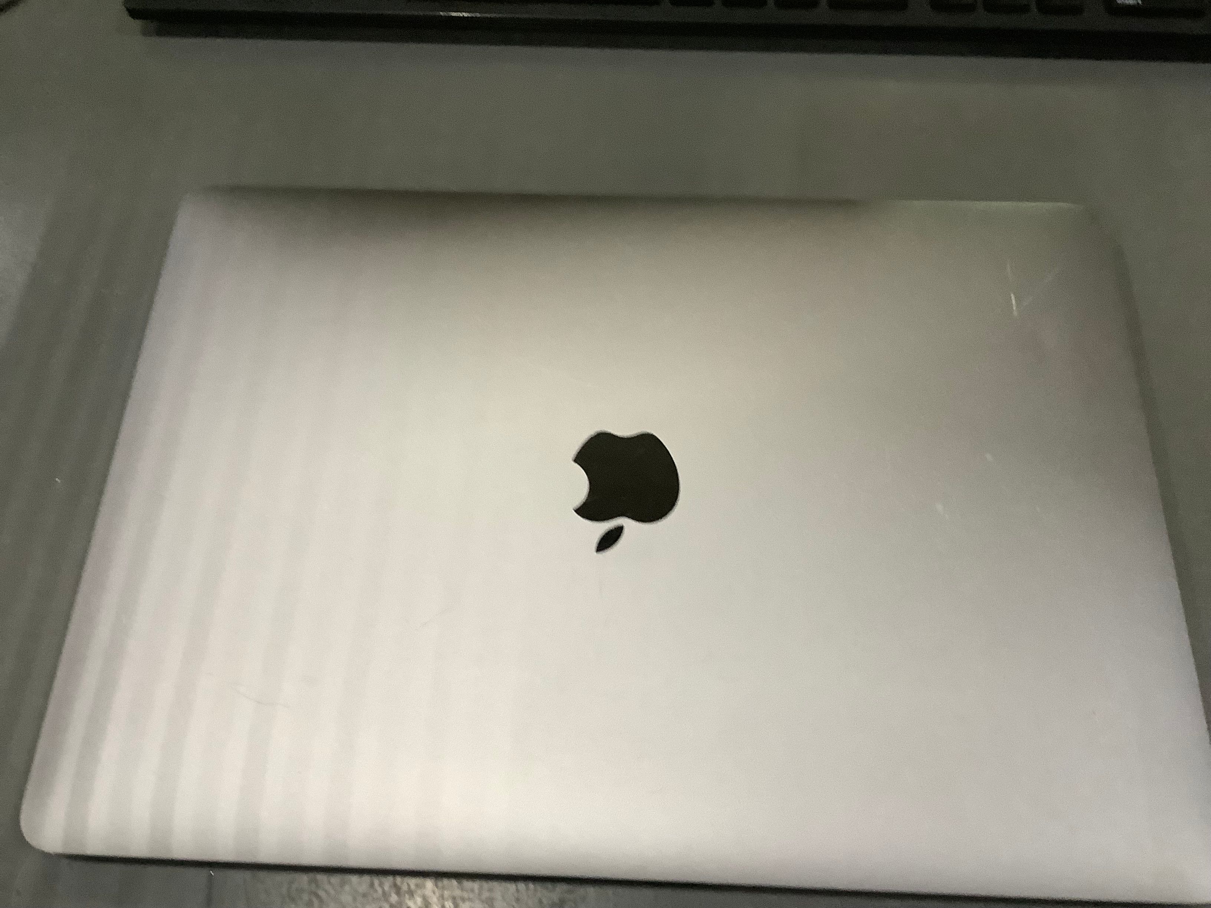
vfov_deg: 45.4
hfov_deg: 58.4
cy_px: 454
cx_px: 606
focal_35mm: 31
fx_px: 1084
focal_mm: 3.3
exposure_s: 1/60
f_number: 2.4
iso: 320
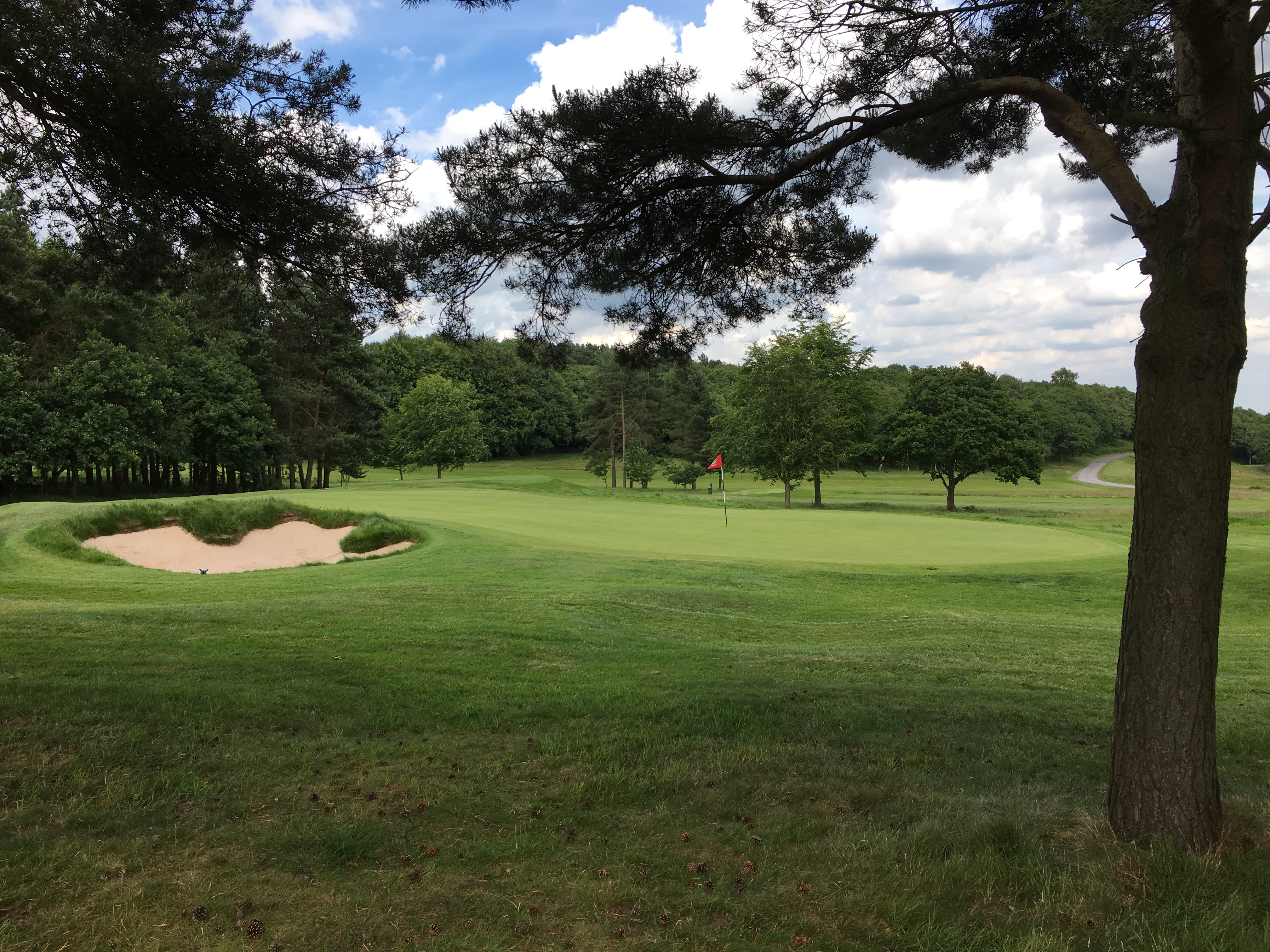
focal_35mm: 29
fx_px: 1064
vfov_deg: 48.2
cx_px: 635
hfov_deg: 61.7
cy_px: 476
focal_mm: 4.15
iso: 25
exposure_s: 1/810
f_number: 2.2
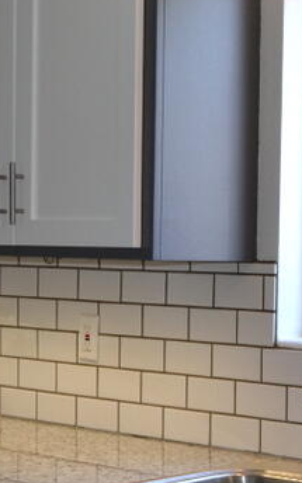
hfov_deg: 13.0
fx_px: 1264
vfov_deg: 21.6
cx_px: 427
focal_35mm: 96
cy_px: 319
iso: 280
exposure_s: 1/125
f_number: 4
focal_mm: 20
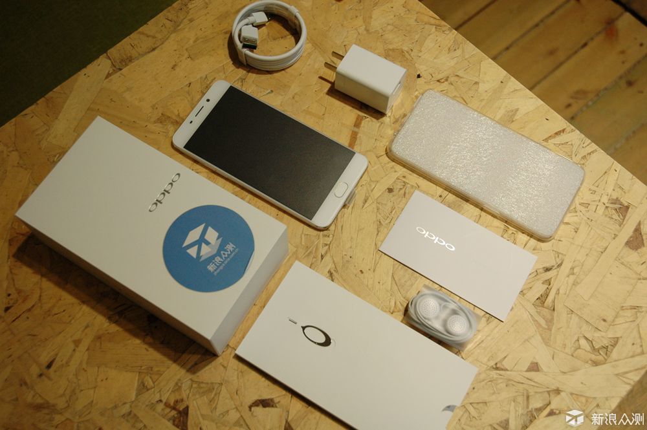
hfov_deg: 48.0
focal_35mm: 40
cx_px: 324
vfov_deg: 33.0
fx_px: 727
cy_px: 215
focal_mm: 27
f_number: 4.5
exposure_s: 1/160
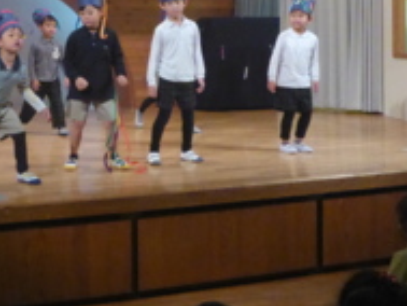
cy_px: 37
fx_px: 871
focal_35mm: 74
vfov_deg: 19.6
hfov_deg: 25.5
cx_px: 41
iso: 1600
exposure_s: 1/100
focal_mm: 6.8
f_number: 4
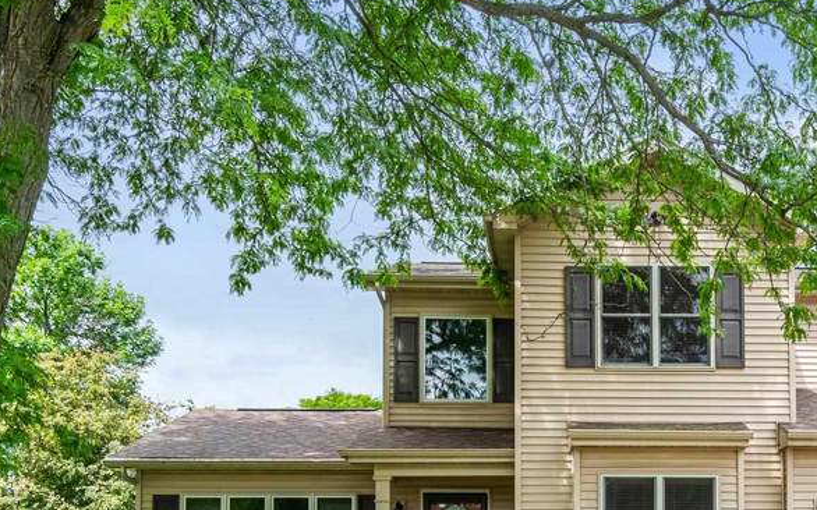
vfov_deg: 24.9
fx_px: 1091
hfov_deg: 39.9
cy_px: 530
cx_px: 618
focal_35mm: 49
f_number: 11
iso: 640
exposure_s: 1/320
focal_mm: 22
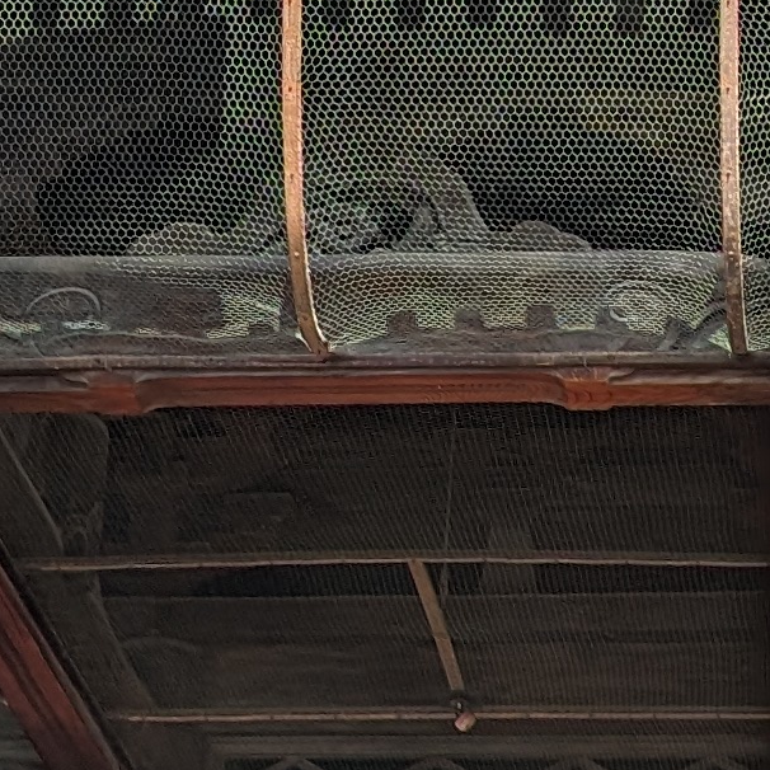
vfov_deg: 12.1
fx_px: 3599
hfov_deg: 12.1
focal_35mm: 143
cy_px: 42
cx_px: 659
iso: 19
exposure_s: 1/1587
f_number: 1.68
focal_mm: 6.9
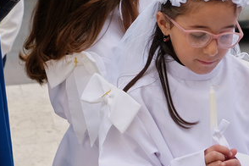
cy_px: 40
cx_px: 226
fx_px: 844
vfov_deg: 11.2
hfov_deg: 16.6
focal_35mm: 122
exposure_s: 1/1000
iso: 200
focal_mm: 23
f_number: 2.8
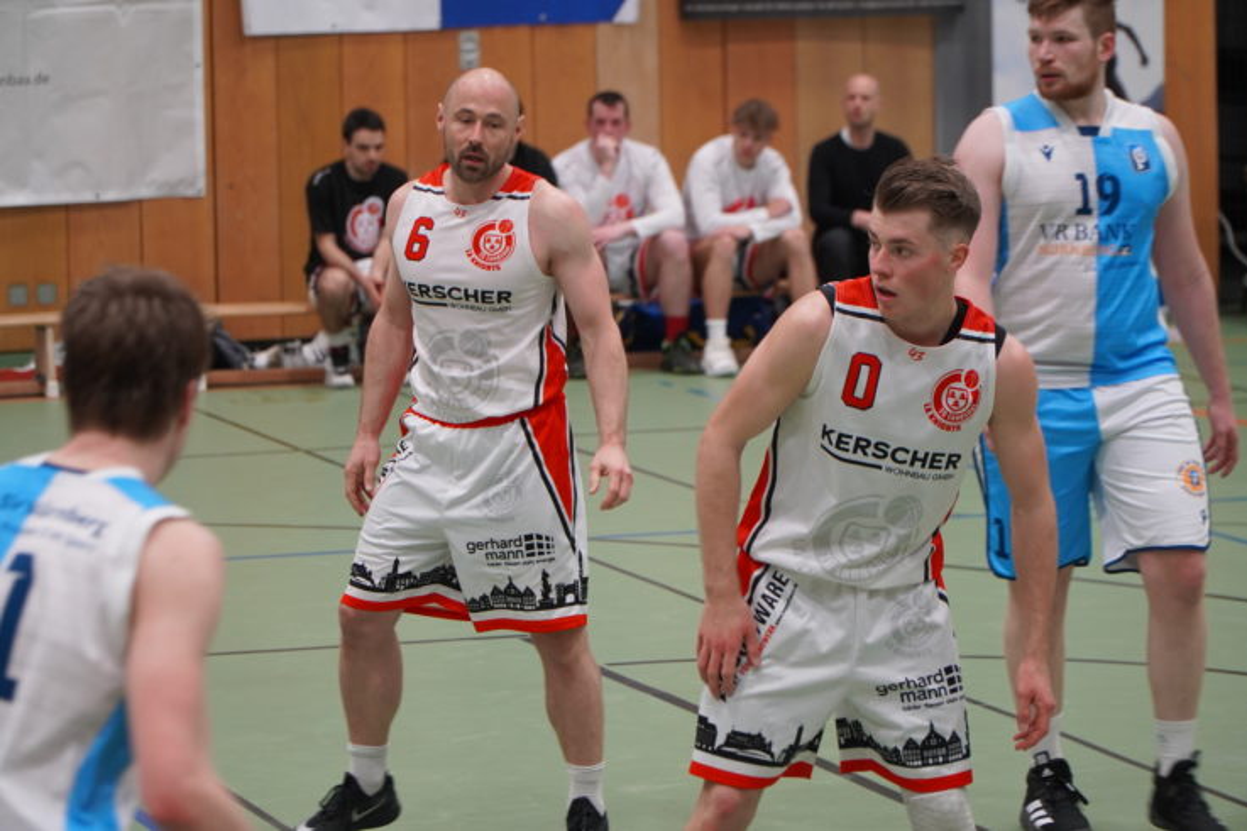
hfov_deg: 13.8
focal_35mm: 148
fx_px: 5142
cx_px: 624
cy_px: 416
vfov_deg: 9.2
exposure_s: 1/160
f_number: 4
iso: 1000
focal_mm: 99
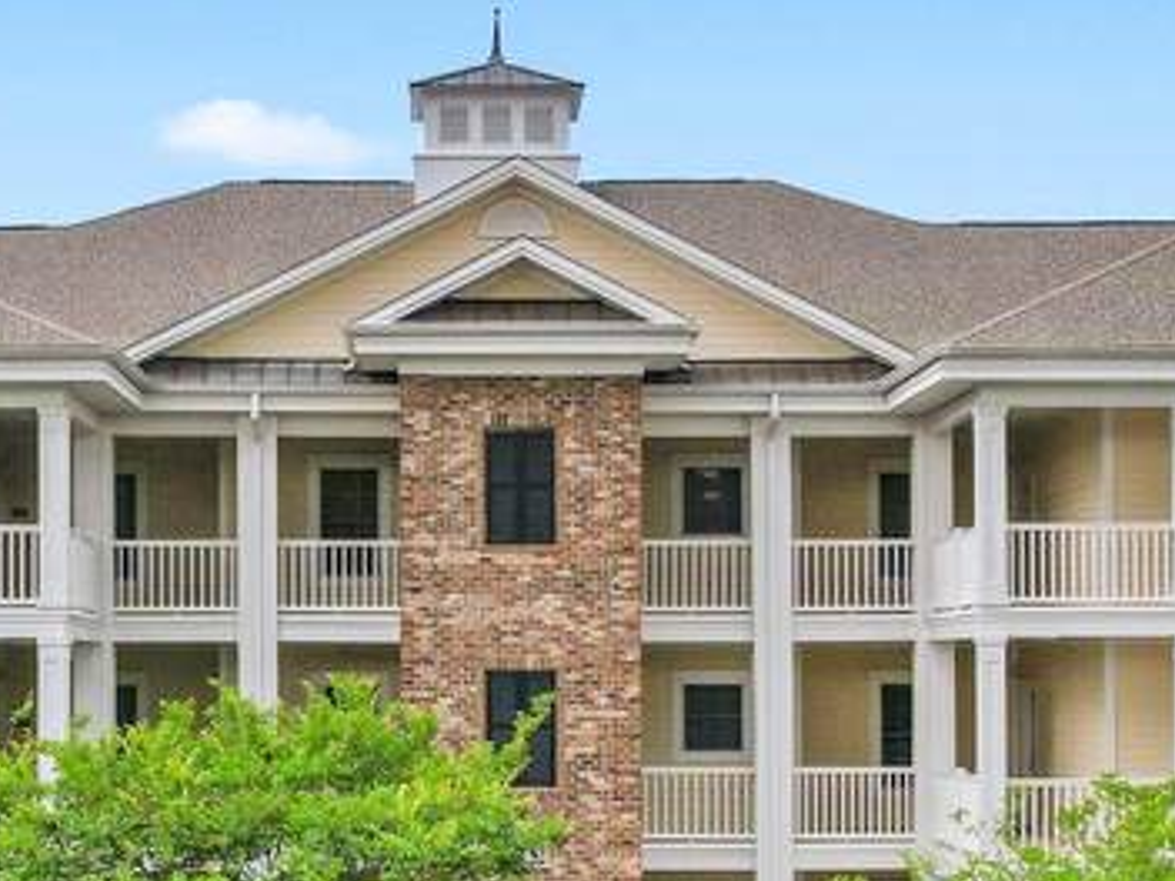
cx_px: 437
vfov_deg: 19.1
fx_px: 2614
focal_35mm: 77
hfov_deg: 25.3
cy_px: 616
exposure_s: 1/400
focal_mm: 8.38
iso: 100
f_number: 2.8
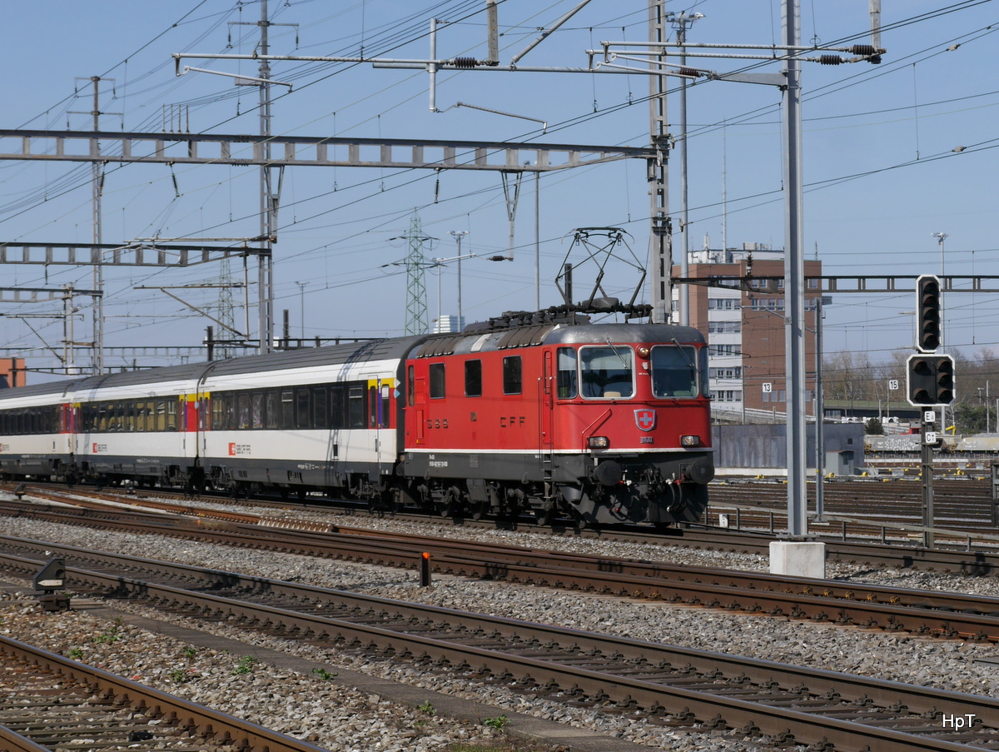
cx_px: 500
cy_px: 376
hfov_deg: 23.3
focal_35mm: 84
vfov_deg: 17.6
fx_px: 2427
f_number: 10
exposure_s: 1/400
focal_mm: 42
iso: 160
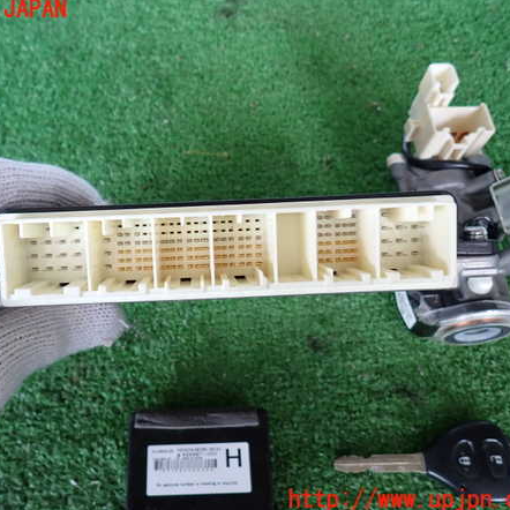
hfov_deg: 53.6
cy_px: 255
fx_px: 500
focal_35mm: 30
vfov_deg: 54.0
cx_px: 203
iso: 160
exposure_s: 1/60
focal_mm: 4.5
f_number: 2
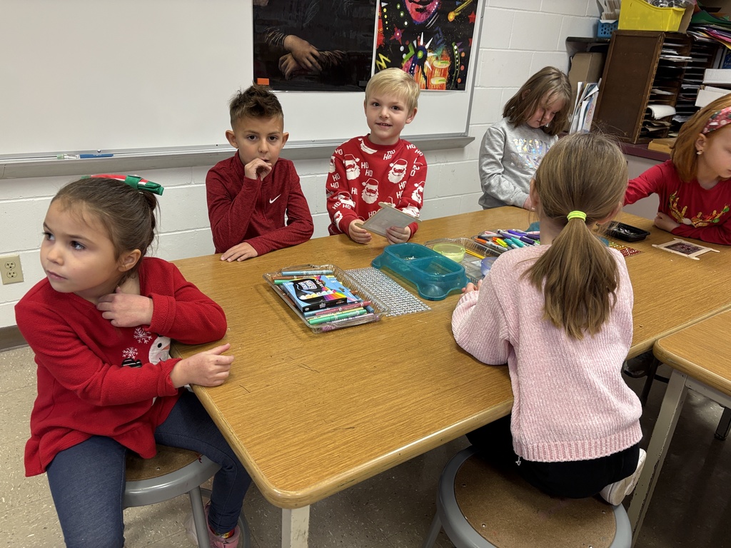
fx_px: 549
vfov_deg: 53.1
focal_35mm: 26
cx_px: 366
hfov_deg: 67.3
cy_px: 274
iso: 160
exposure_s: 1/60
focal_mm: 5.96
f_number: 1.6
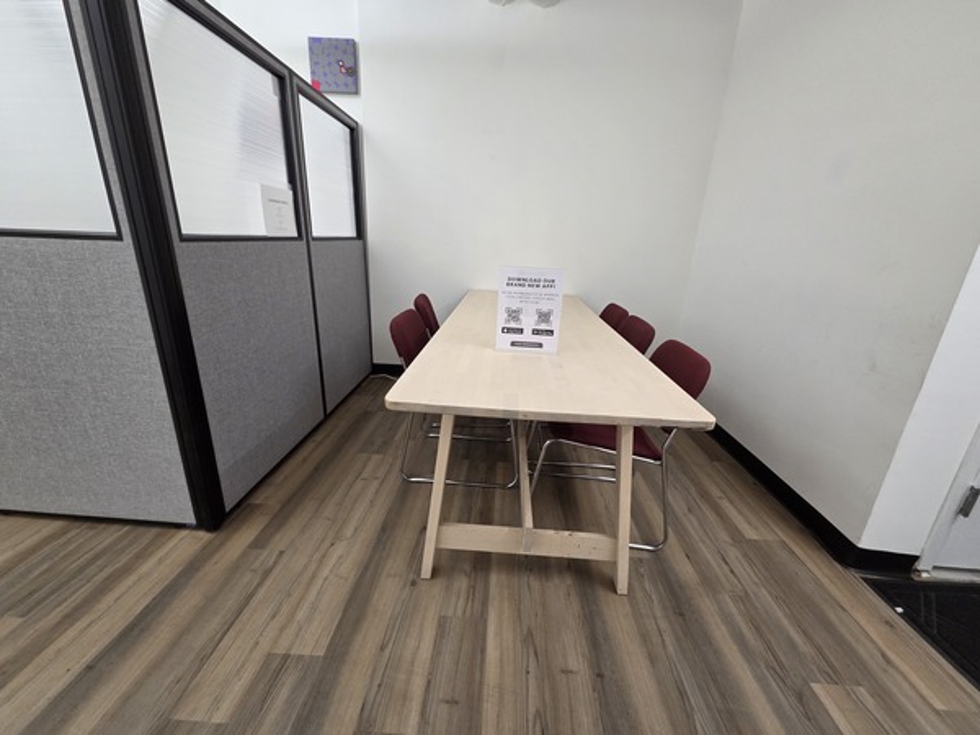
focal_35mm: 13
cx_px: 490
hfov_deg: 106.2
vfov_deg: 89.9
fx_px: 368
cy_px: 368
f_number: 2.2
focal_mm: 2.2
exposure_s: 1/120
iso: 250
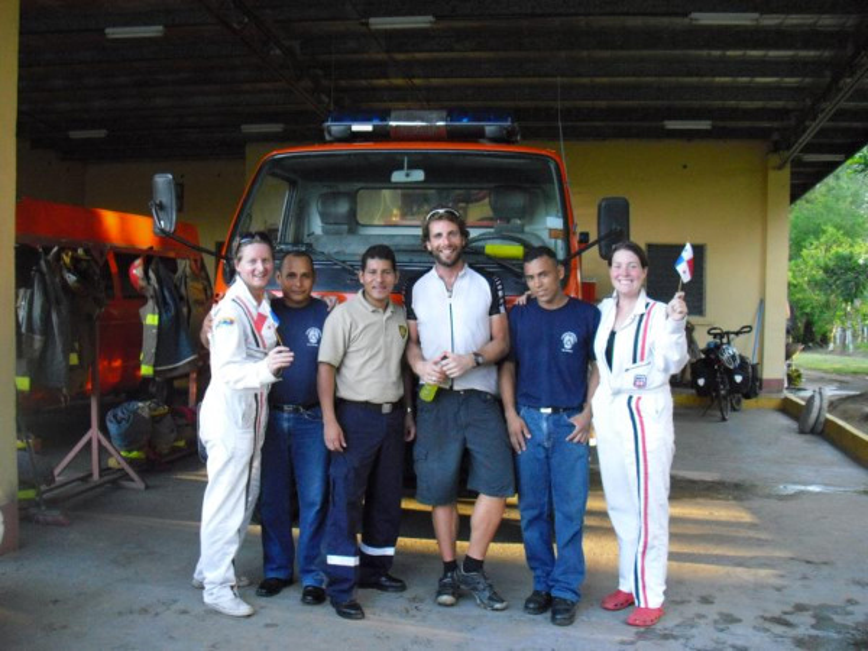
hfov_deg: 49.0
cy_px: 326
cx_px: 434
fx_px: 953
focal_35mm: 38
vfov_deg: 37.7
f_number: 2.8
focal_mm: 6.2
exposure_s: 1/100
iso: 400
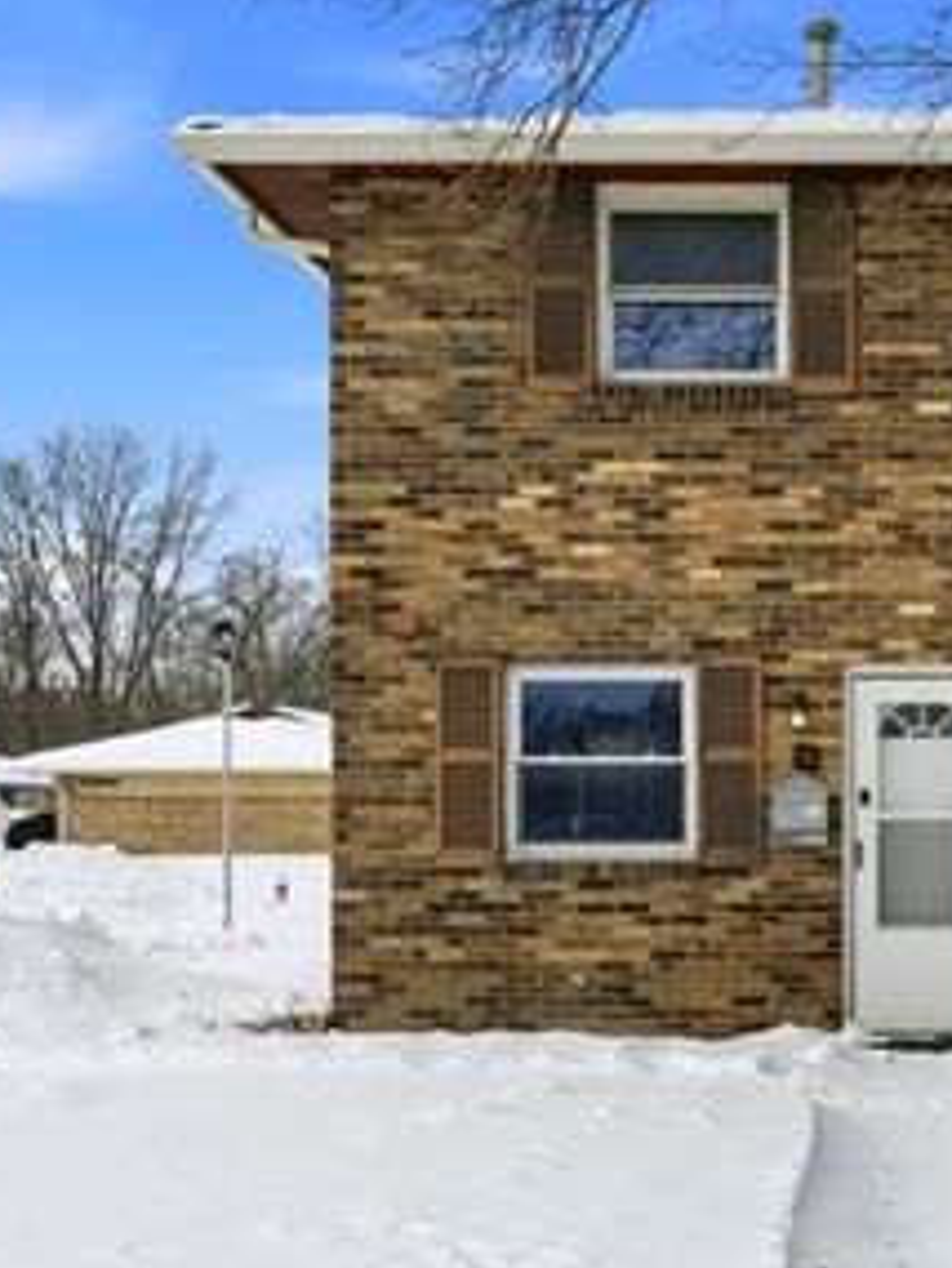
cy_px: 701
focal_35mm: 59
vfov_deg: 32.7
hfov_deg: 24.0
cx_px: 908
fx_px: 2162
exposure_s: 1/1250
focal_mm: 35
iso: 400
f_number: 11
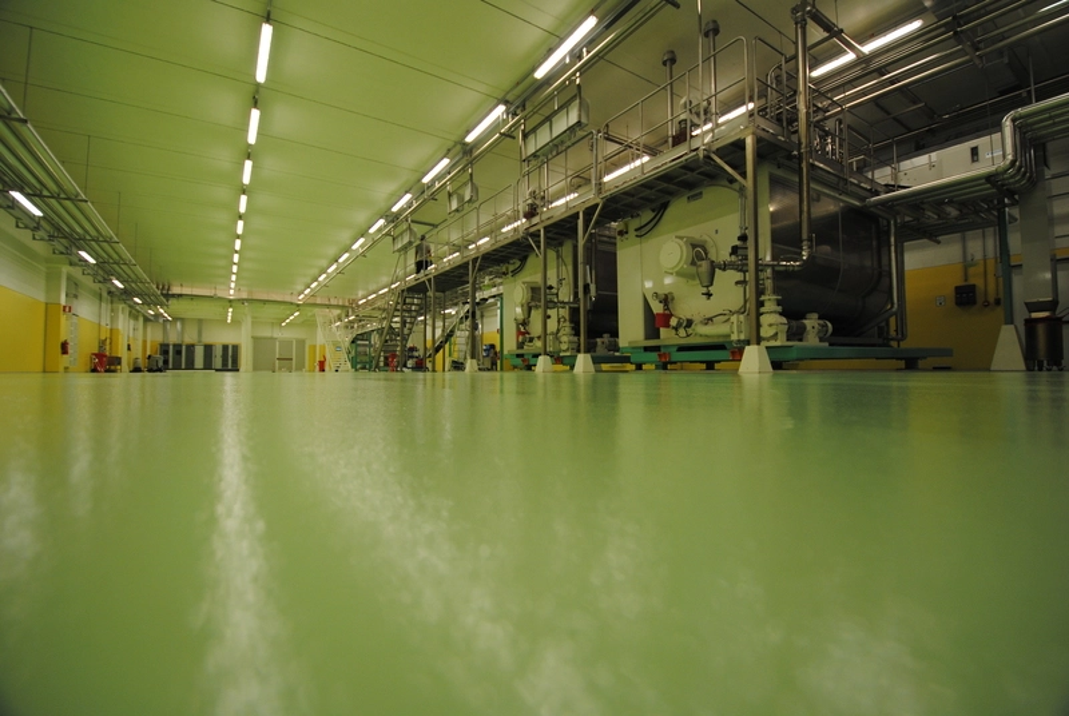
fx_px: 446
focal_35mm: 15
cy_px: 358
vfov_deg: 77.5
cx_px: 534
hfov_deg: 100.3
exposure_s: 1/50
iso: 200
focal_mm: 10
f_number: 3.5
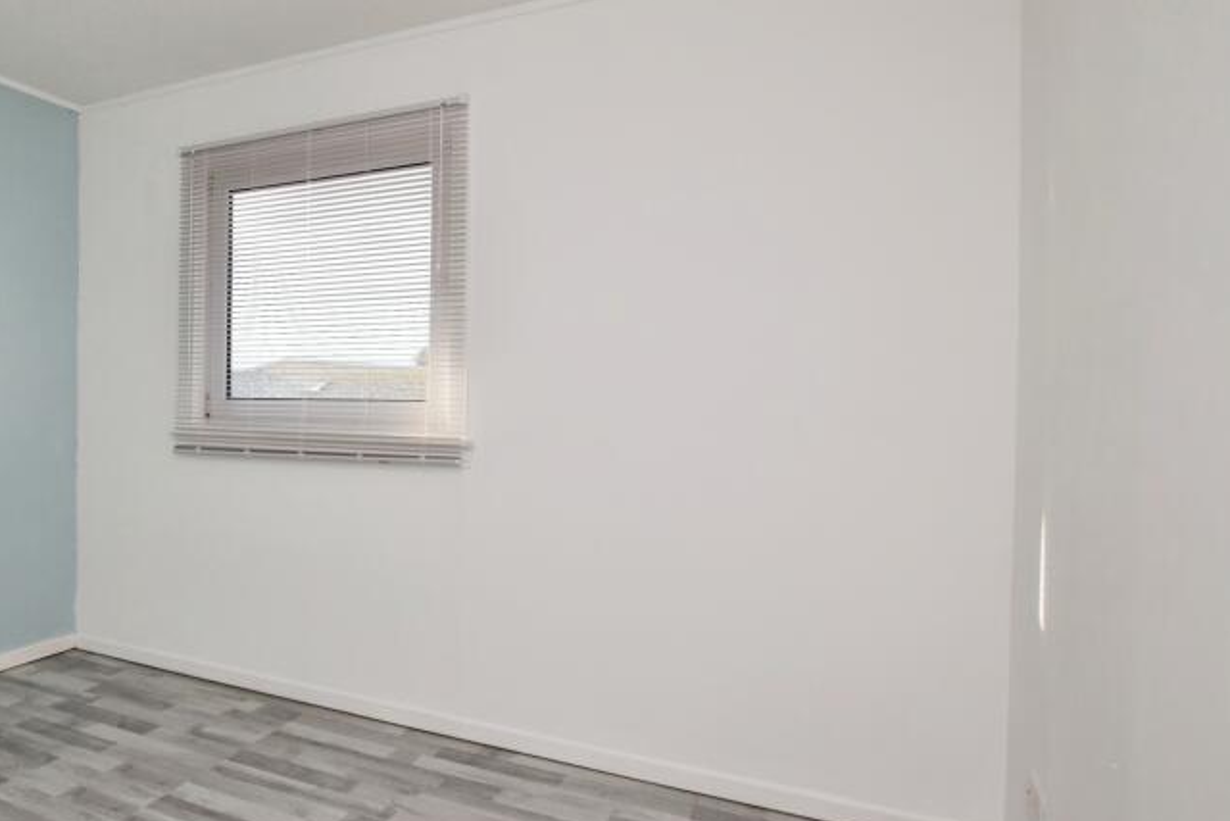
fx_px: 820
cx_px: 271
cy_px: 395
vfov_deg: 53.1
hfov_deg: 67.7
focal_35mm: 24
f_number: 7.1
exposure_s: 1/200
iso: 400
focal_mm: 10
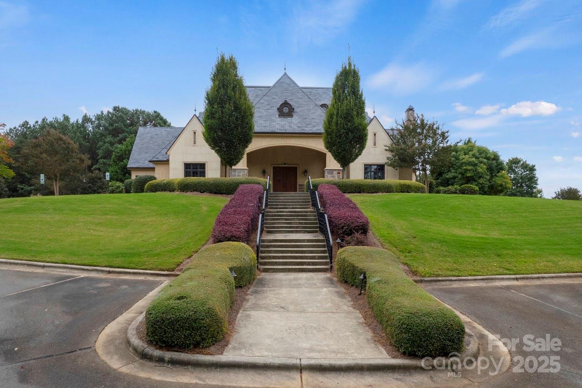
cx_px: 291
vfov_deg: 57.2
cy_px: 194
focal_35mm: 22
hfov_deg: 78.6
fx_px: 356
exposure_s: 1/1500
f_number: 2.8
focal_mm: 8.38
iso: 100
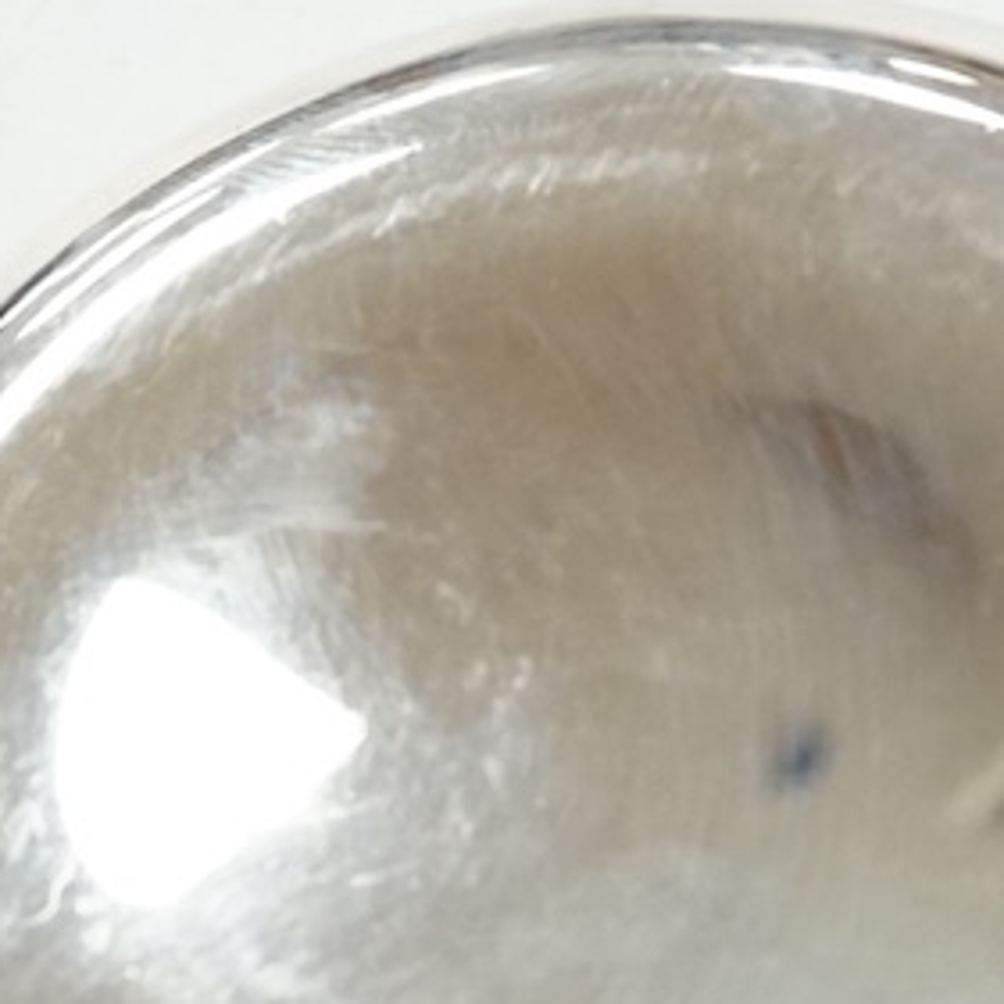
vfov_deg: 11.3
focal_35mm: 153
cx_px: 216
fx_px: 5021
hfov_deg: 11.4
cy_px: 900
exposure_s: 1/125
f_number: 7.1
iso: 2500
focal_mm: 30
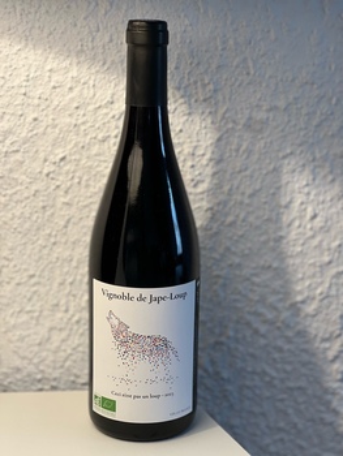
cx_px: 172
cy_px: 228
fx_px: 1016
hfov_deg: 19.2
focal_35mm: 77
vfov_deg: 25.3
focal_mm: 9
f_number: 2.8
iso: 160
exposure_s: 1/40
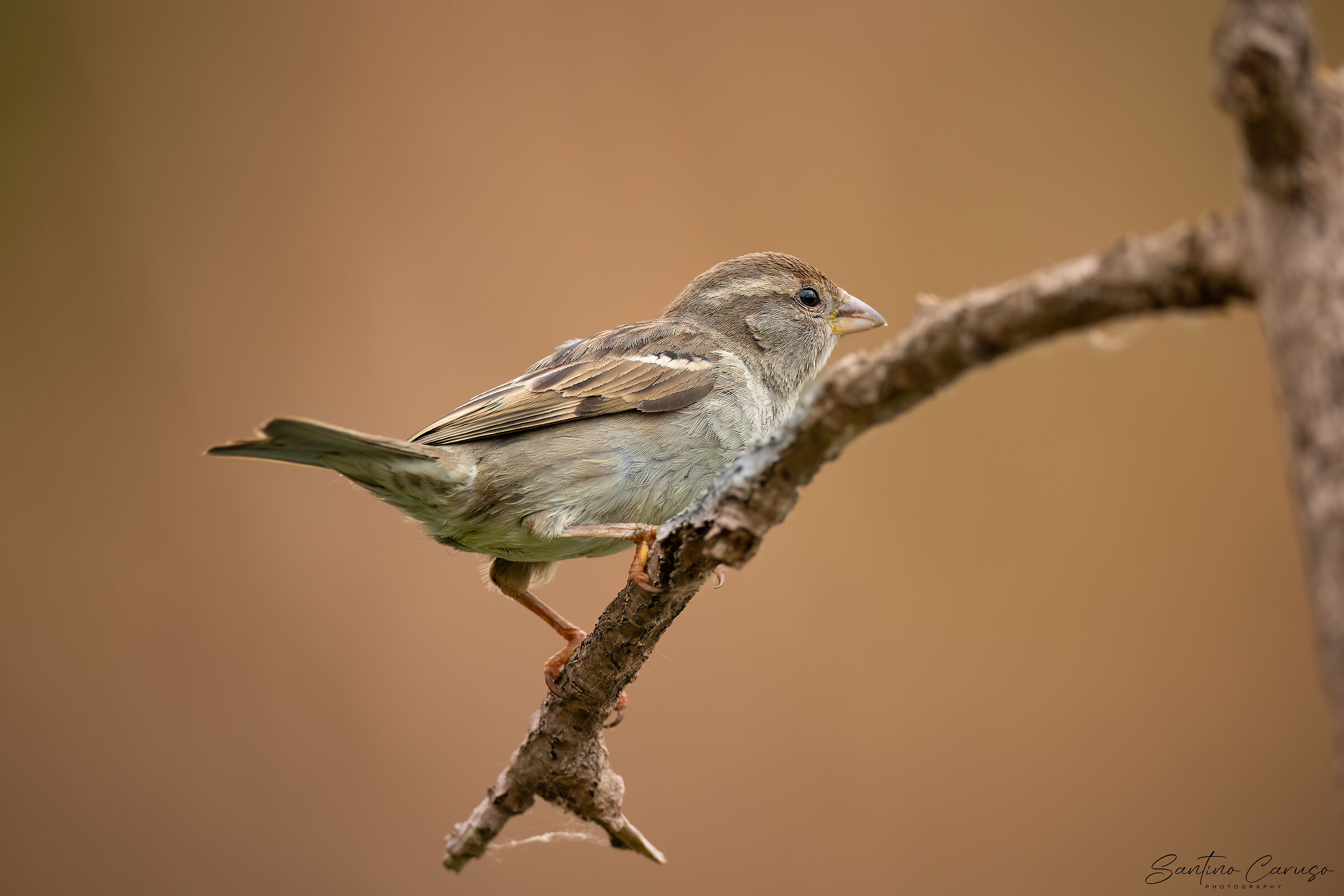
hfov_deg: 2.6
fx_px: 29864
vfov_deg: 1.7
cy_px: 448
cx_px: 672
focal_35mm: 800
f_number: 5.6
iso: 1100
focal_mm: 800
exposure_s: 1/500
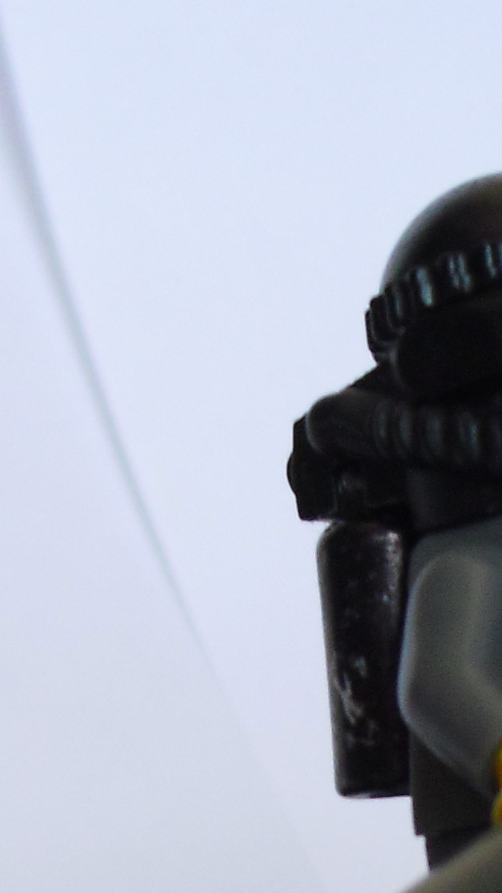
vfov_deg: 16.4
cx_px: 669
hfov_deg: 9.3
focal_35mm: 128
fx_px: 3031
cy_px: 924
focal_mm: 6.3
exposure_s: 1/125
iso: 200
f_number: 3.1
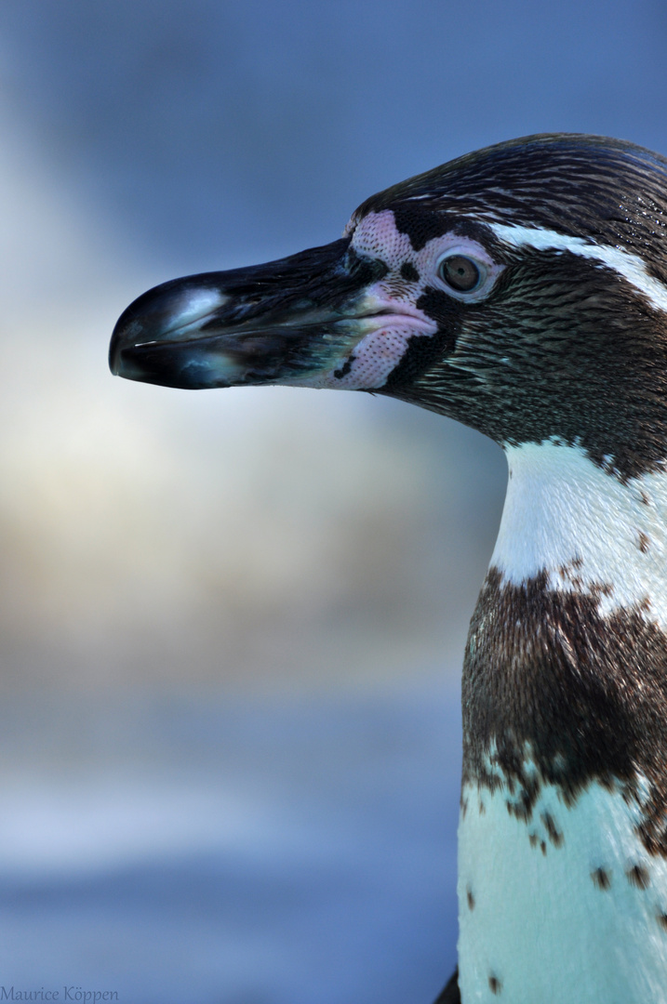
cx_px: 334
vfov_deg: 4.6
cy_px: 502
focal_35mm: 450
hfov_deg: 3.0
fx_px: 12542
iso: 200
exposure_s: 1/500
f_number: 5.6
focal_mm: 300
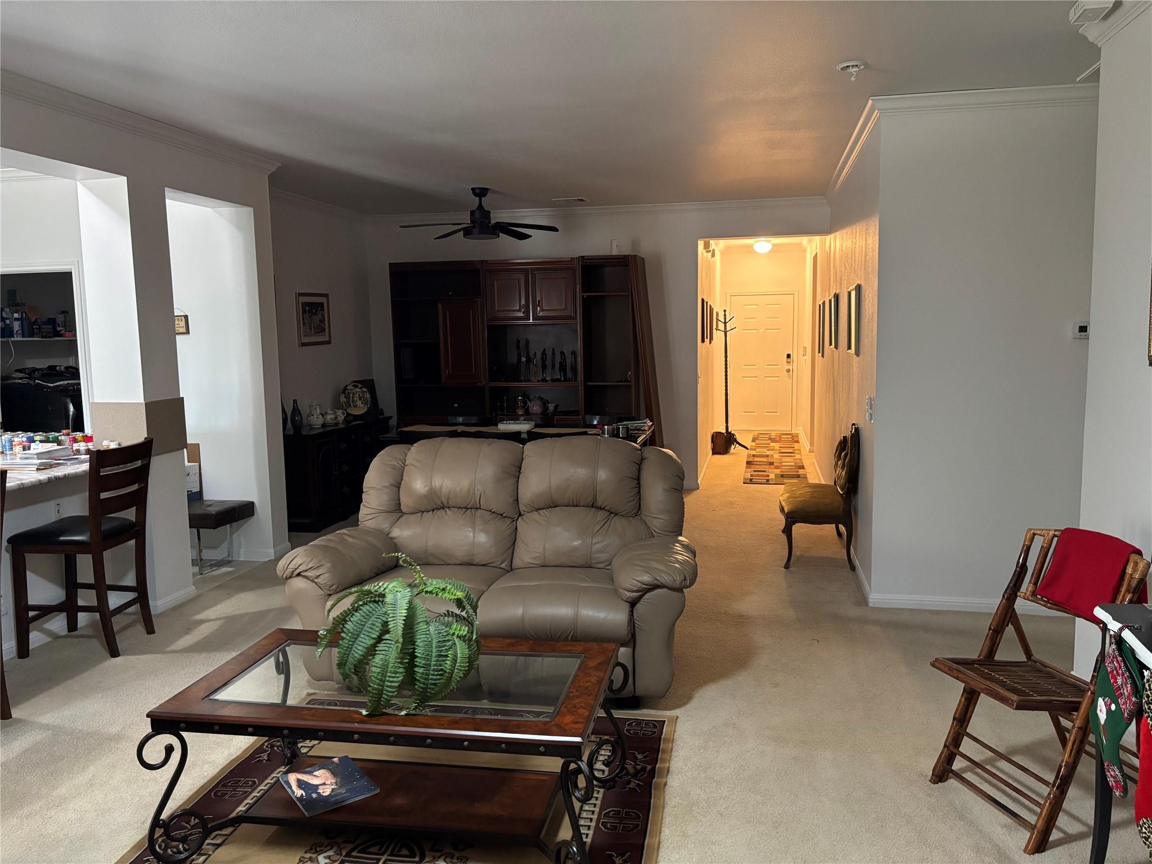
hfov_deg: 67.3
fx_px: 865
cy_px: 432
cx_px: 576
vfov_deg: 53.1
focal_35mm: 26
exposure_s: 1/40
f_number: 1.6
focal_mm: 5.96
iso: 640
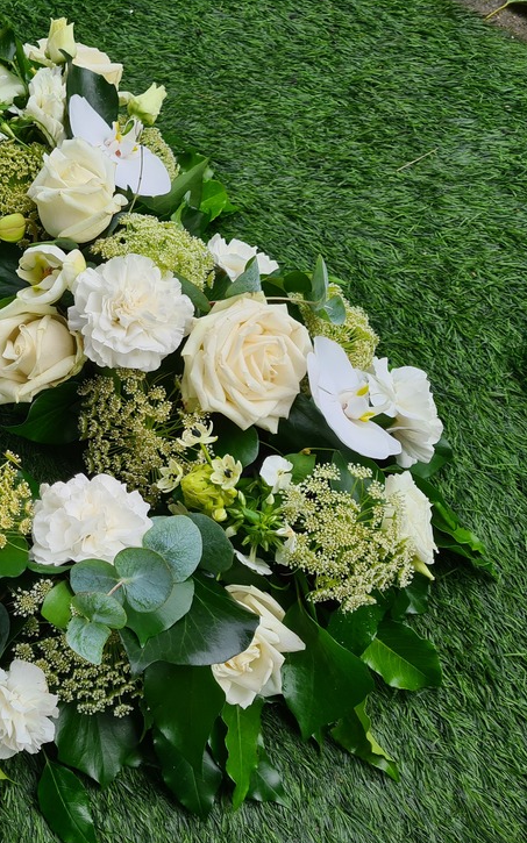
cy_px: 419
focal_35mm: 38
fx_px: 873
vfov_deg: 51.5
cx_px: -34
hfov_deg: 30.5
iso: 50
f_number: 1.8
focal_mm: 5.4
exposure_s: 1/570
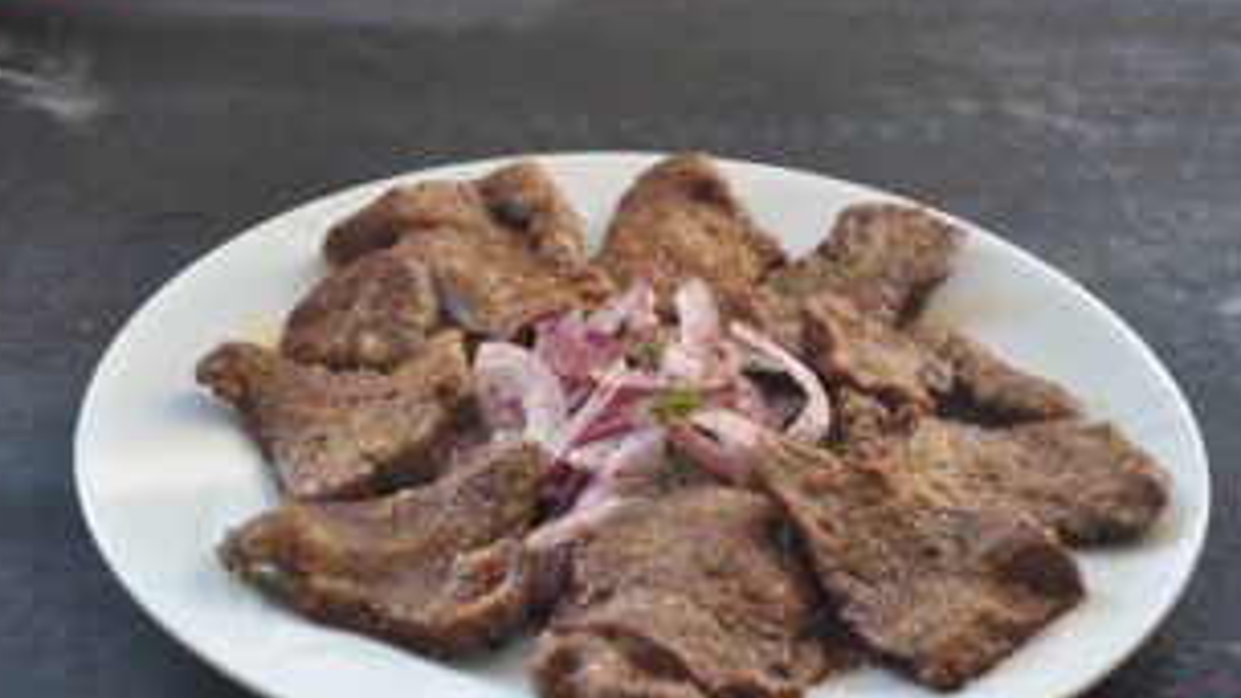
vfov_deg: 5.6
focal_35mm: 217
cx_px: 620
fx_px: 7130
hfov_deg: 9.9
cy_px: 429
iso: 400
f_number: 5.6
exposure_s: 1/60
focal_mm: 105
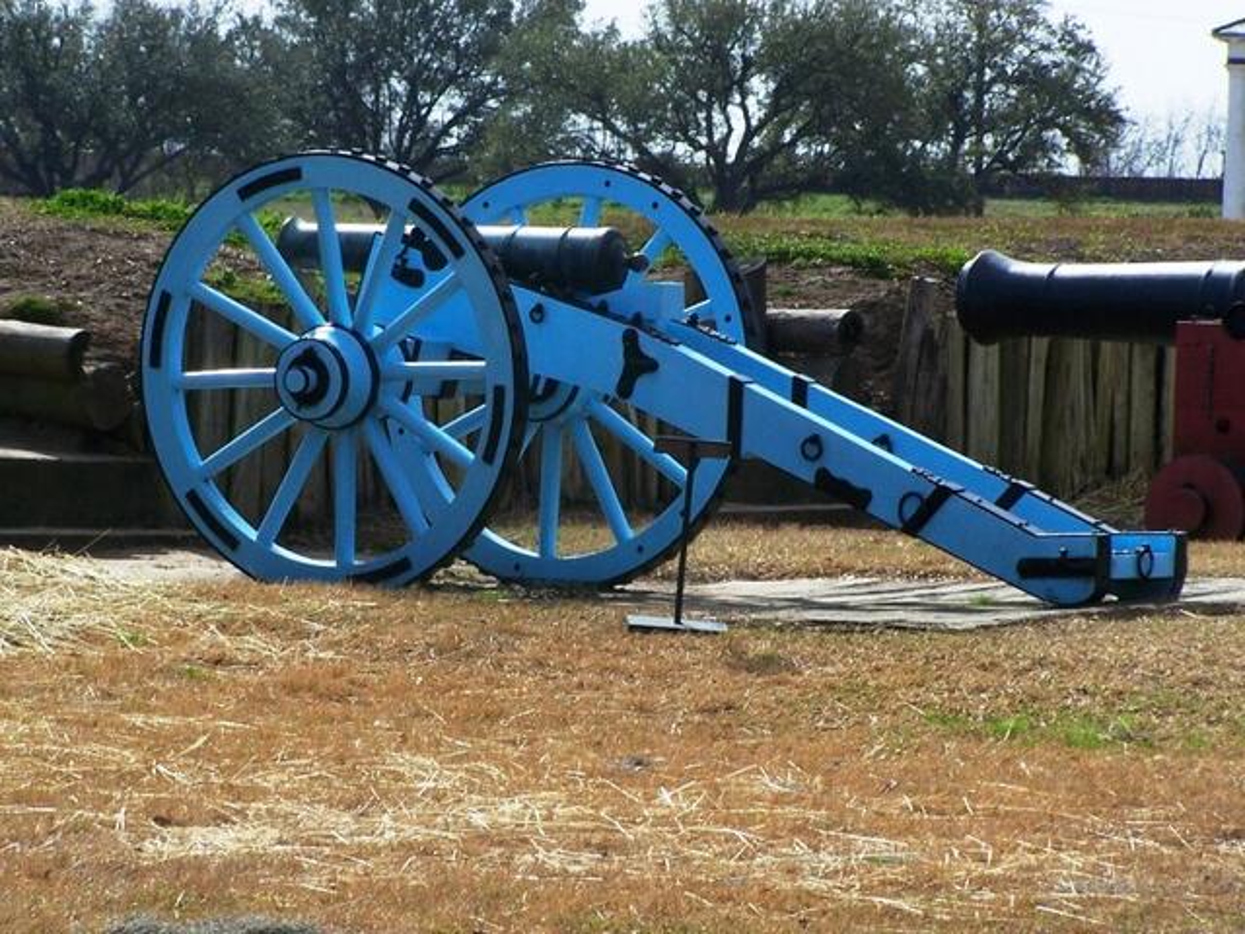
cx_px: 622
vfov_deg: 8.8
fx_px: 6078
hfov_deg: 11.7
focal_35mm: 169
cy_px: 467
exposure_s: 1/500
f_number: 6.3
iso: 80
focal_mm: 28
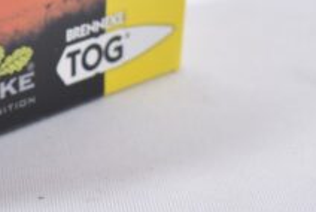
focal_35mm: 178
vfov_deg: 7.7
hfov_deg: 11.2
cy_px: -24
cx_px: -113
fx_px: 1565
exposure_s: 1/50
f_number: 5
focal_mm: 42
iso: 640
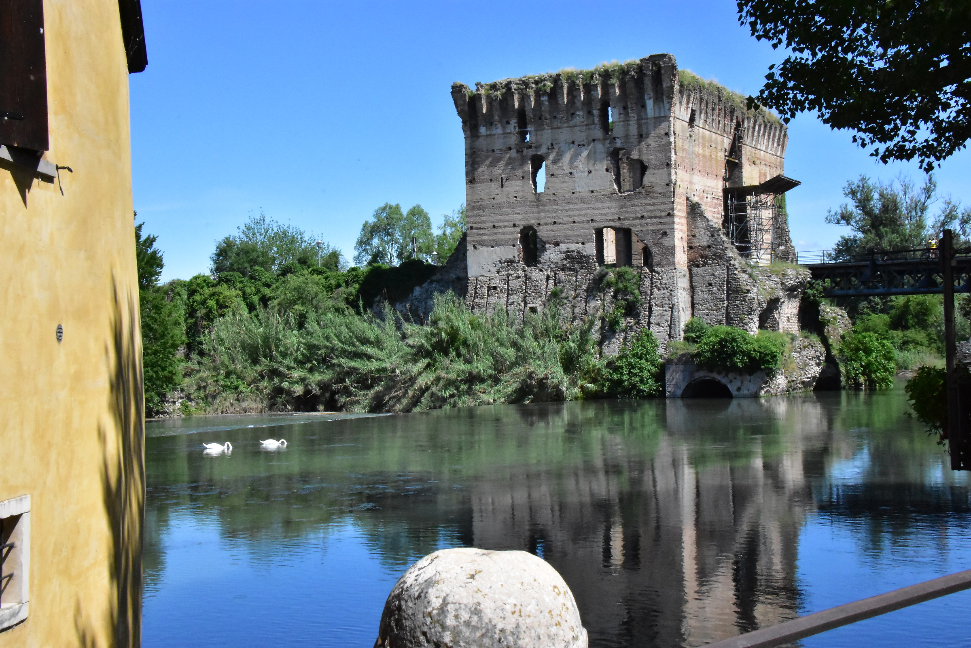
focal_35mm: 52
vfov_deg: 25.8
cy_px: 324
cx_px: 486
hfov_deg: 37.8
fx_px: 1416
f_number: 25
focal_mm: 35
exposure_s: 1/1600
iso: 6400
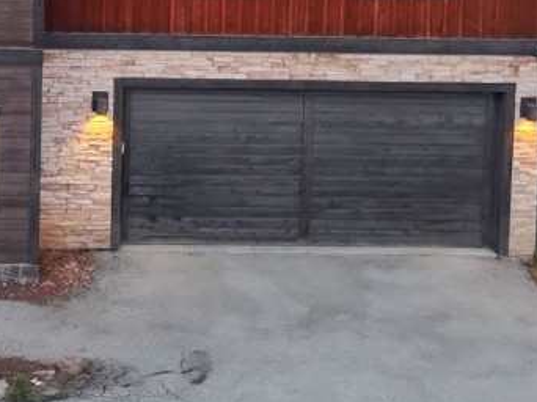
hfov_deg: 24.5
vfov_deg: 19.0
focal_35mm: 72
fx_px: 1116
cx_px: -108
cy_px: -107
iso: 280
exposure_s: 1/15
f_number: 2.8
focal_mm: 12.29
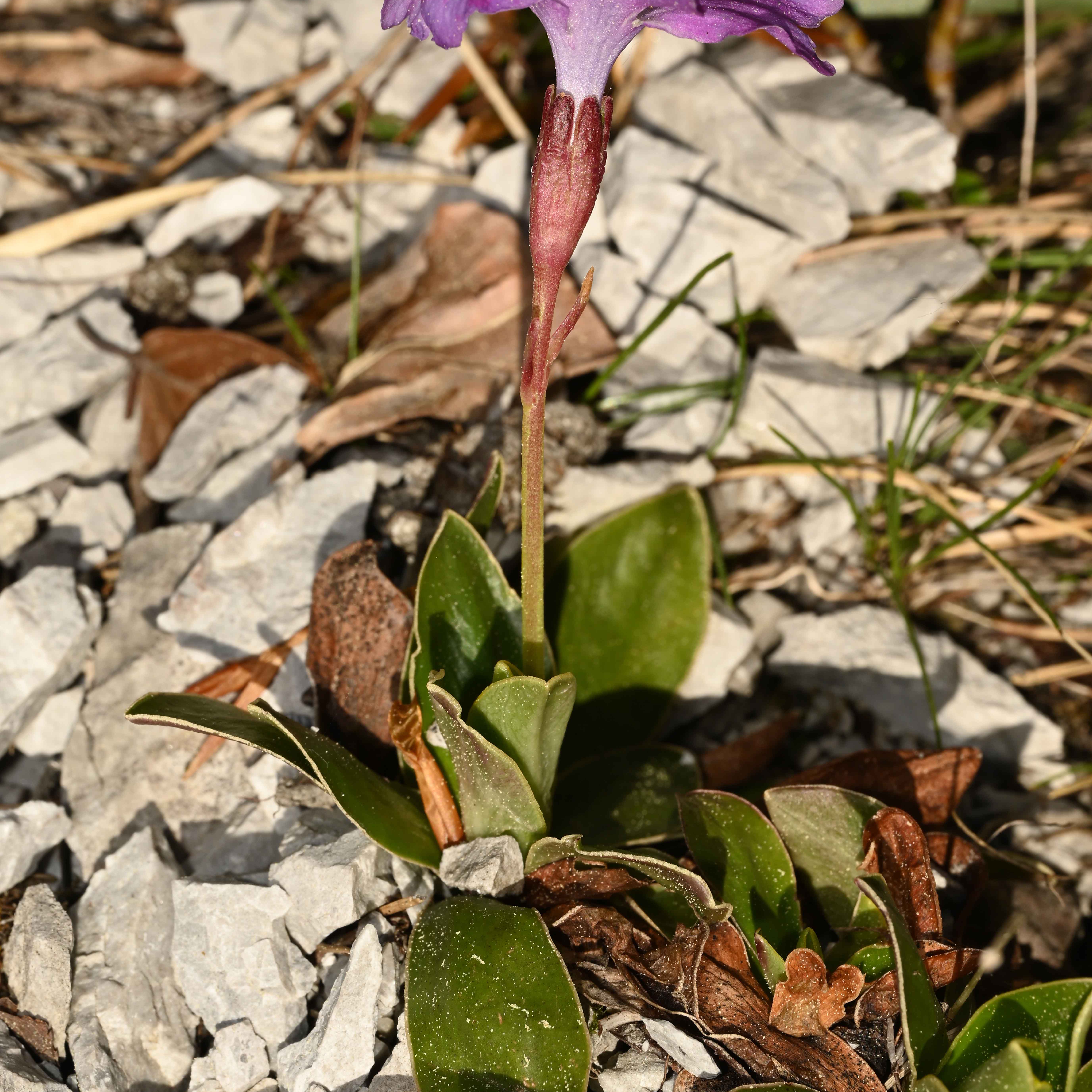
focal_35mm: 134
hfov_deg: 13.0
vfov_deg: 13.0
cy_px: 452
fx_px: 4783
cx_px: 546
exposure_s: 1/200
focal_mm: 105
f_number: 14
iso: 100
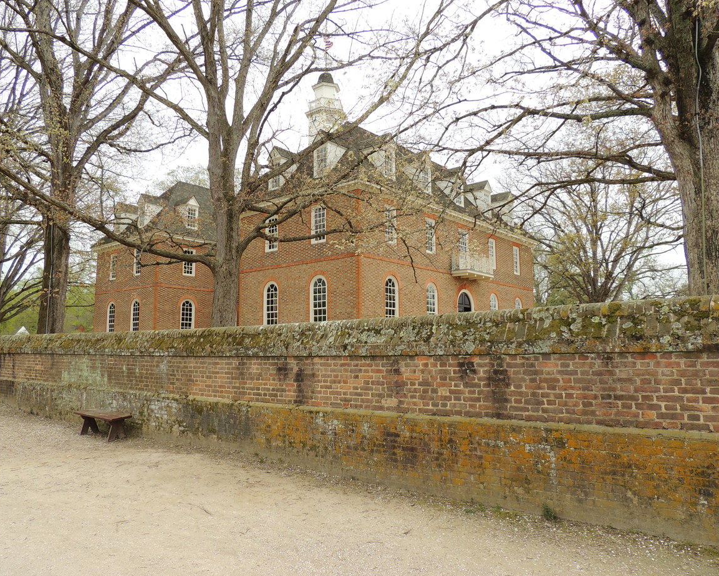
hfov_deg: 65.9
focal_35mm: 26
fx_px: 553
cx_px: 331
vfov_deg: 54.9
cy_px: 279
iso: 100
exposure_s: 1/800
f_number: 3
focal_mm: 4.3
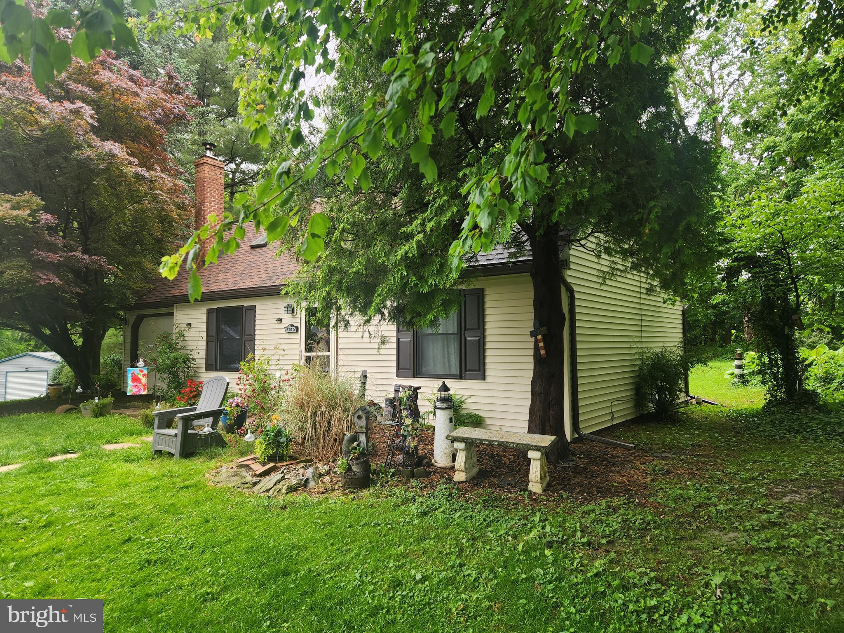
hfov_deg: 73.9
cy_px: 316
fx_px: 561
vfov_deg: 58.9
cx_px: 422
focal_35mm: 23
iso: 20
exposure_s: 1/180
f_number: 1.8
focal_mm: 5.4
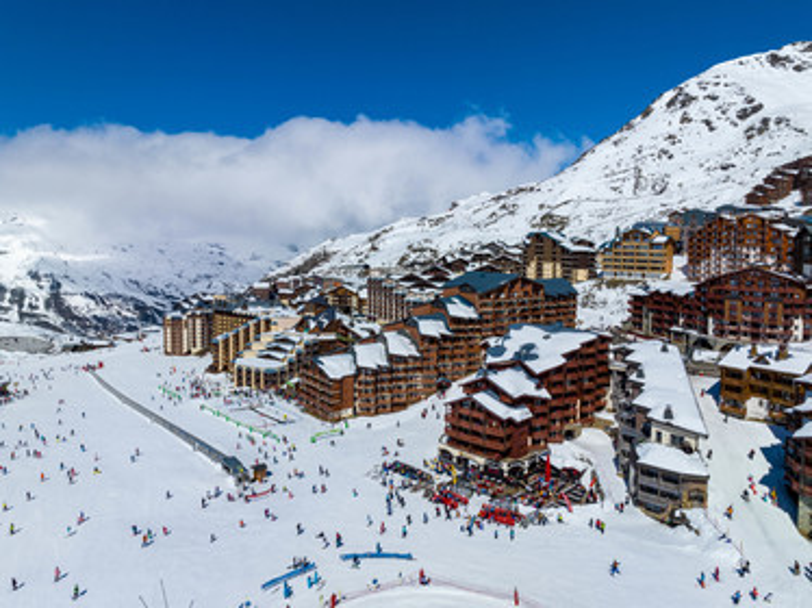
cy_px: 304
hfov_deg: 71.6
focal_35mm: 24
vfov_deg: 56.8
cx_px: 406
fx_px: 563
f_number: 11
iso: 100
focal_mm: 12.3
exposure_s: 1/400
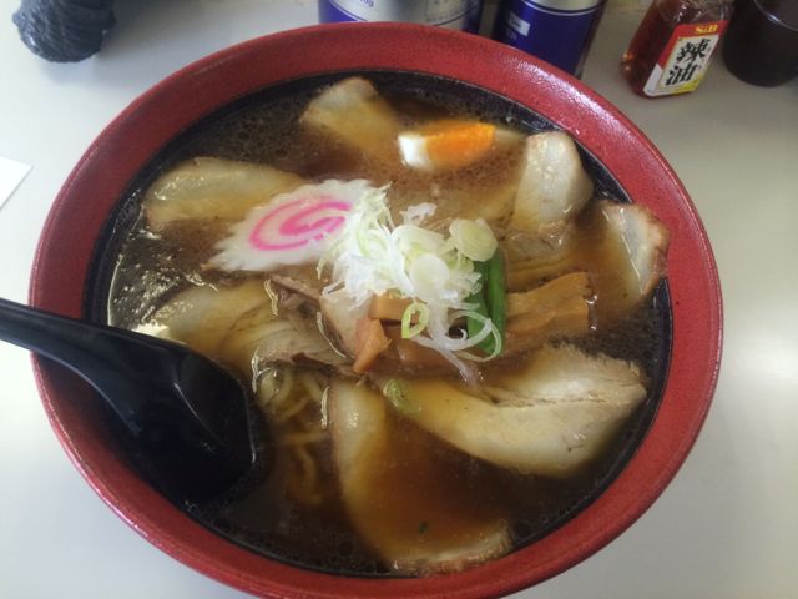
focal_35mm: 30
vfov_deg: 46.8
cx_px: 399
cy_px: 300
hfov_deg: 60.0
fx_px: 692
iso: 64
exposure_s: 1/30
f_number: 2.2
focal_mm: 4.12
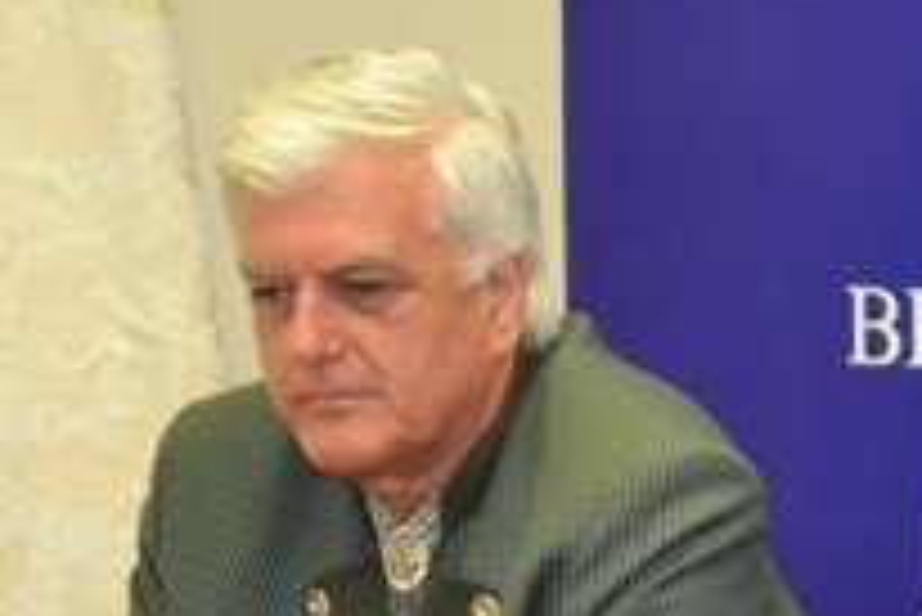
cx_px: 1259
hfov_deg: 9.6
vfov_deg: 6.5
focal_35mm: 211
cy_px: 501
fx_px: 5396
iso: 2000
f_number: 5.3
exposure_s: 1/60
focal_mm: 45
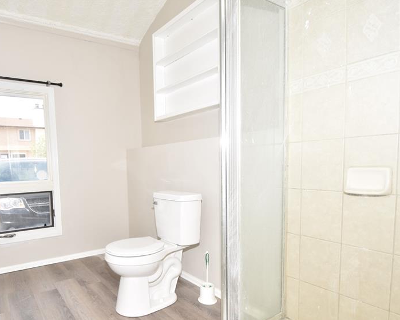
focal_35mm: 23
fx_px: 269
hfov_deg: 72.0
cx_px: 148
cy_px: 183
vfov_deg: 61.3
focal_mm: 11
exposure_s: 1/100
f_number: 5
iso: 100
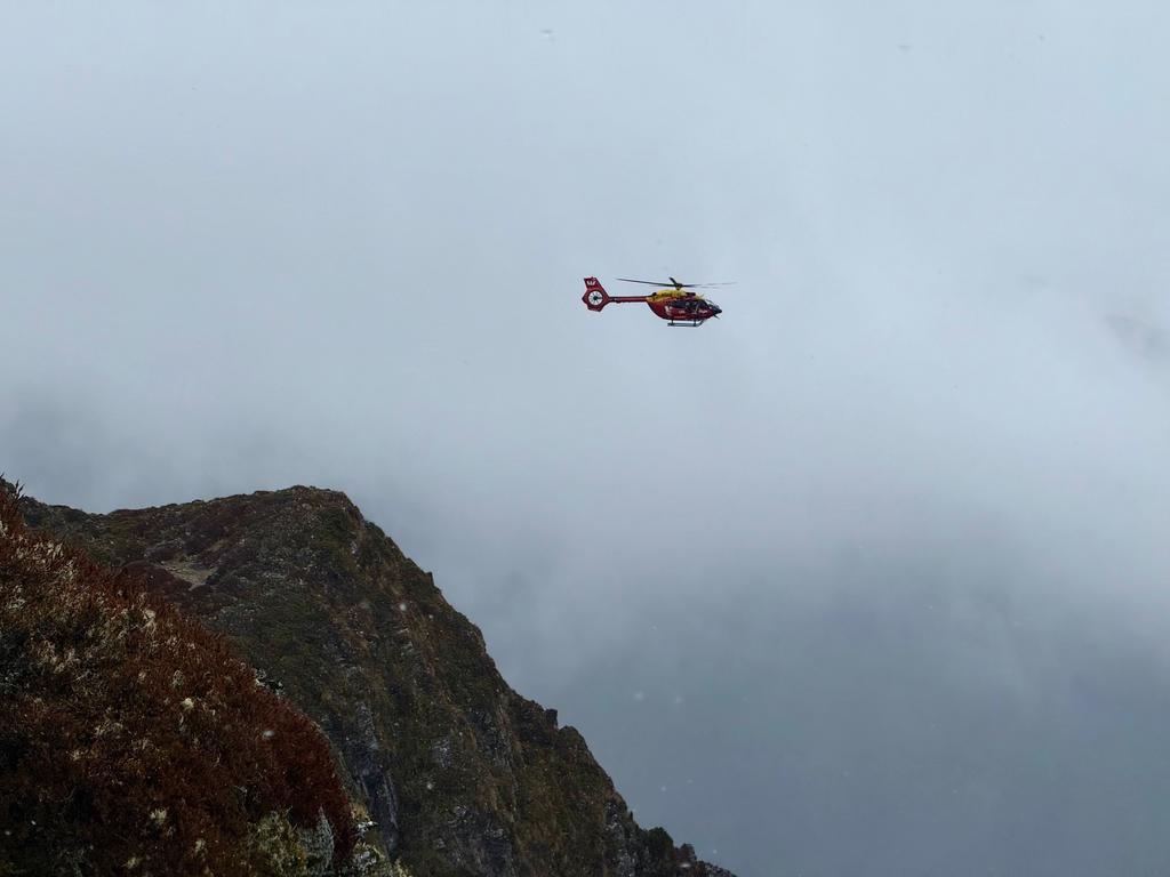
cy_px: 438
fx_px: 4056
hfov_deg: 16.4
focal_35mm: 120
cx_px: 585
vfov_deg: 12.3
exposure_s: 1/1018
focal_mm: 15.66
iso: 50
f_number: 2.8
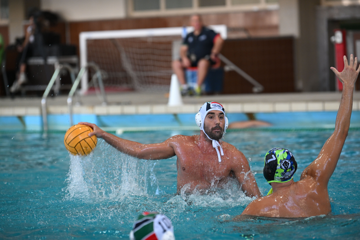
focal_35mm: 200
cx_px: 180
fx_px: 2000
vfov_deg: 6.9
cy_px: 120
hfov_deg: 10.3
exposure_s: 1/500
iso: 2000
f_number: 4
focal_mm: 200
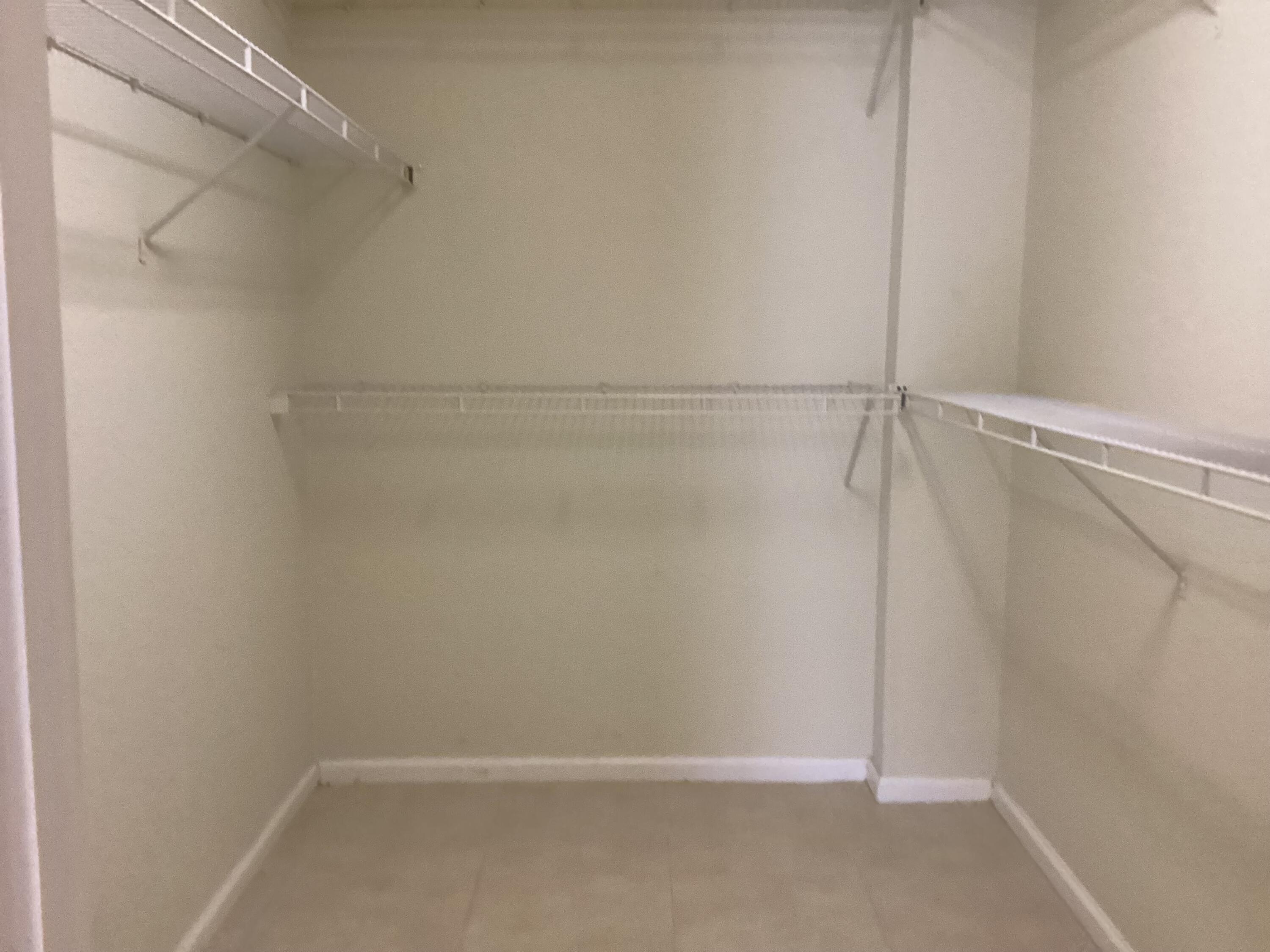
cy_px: 476
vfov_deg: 45.4
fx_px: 1137
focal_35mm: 31
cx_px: 635
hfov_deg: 58.4
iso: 320
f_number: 2.4
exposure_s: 1/60
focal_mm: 3.3
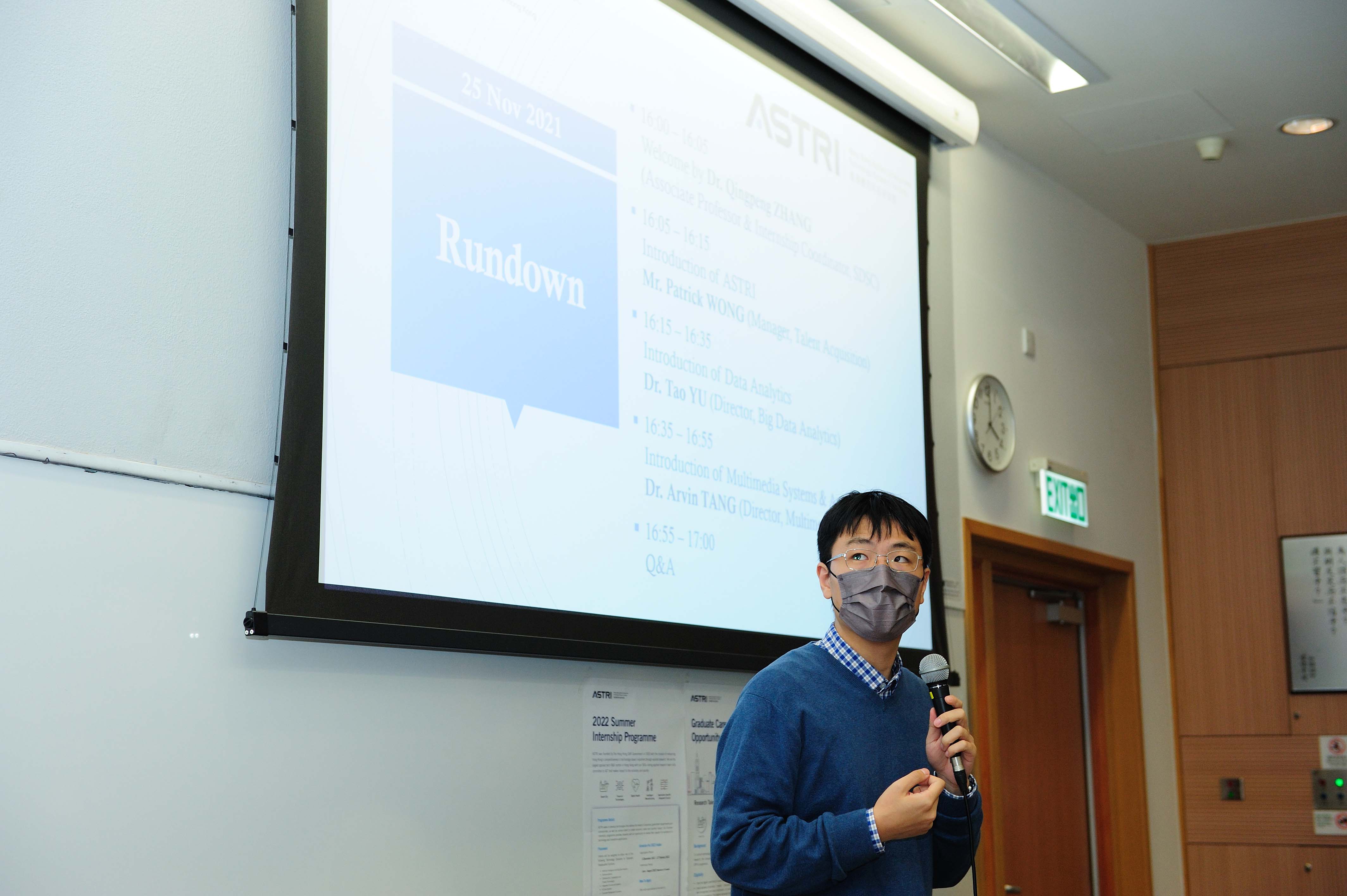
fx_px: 2057
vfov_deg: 24.6
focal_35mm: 55
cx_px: 674
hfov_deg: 36.3
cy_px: 448
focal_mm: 55
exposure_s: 1/250
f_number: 3.5
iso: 800
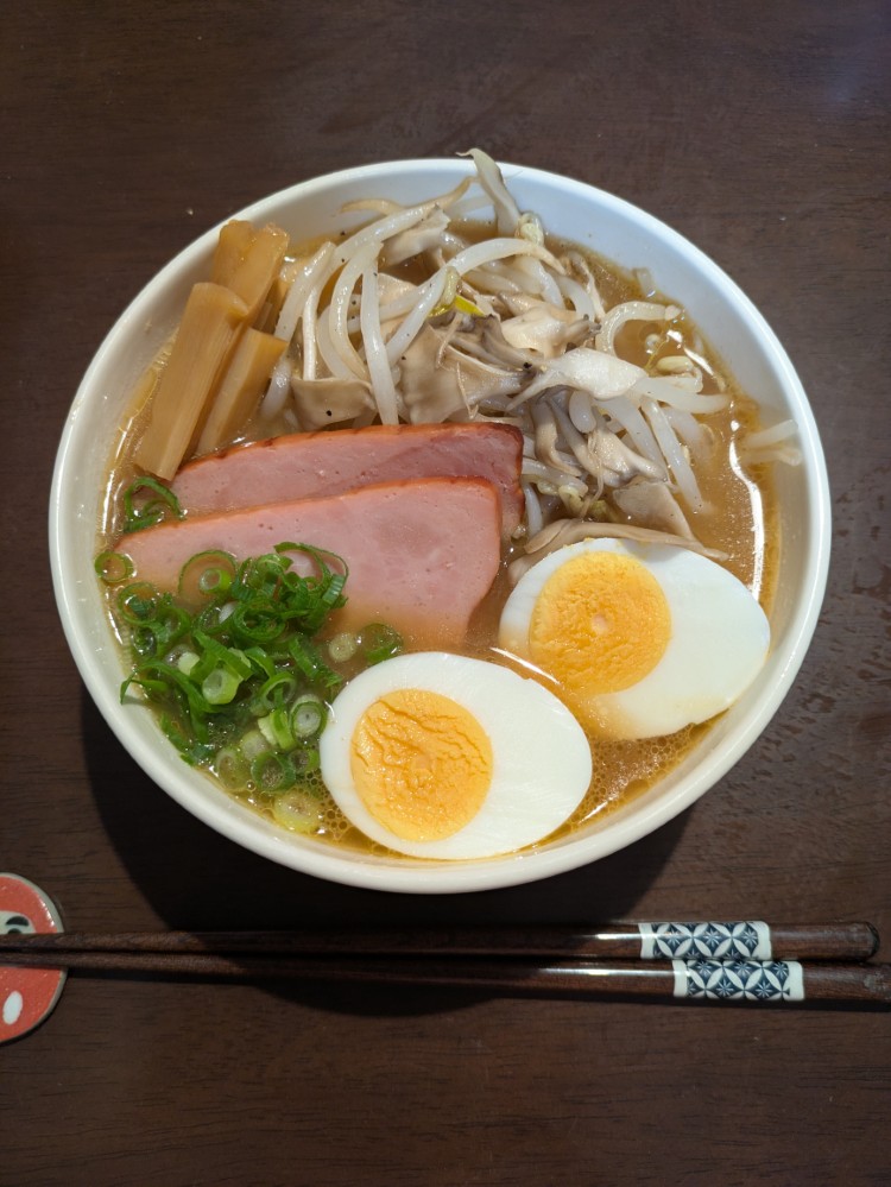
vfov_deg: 69.4
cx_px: 446
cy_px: 594
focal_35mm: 25
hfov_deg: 54.9
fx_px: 857
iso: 233
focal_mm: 5.43
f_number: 1.89
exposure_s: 1/40
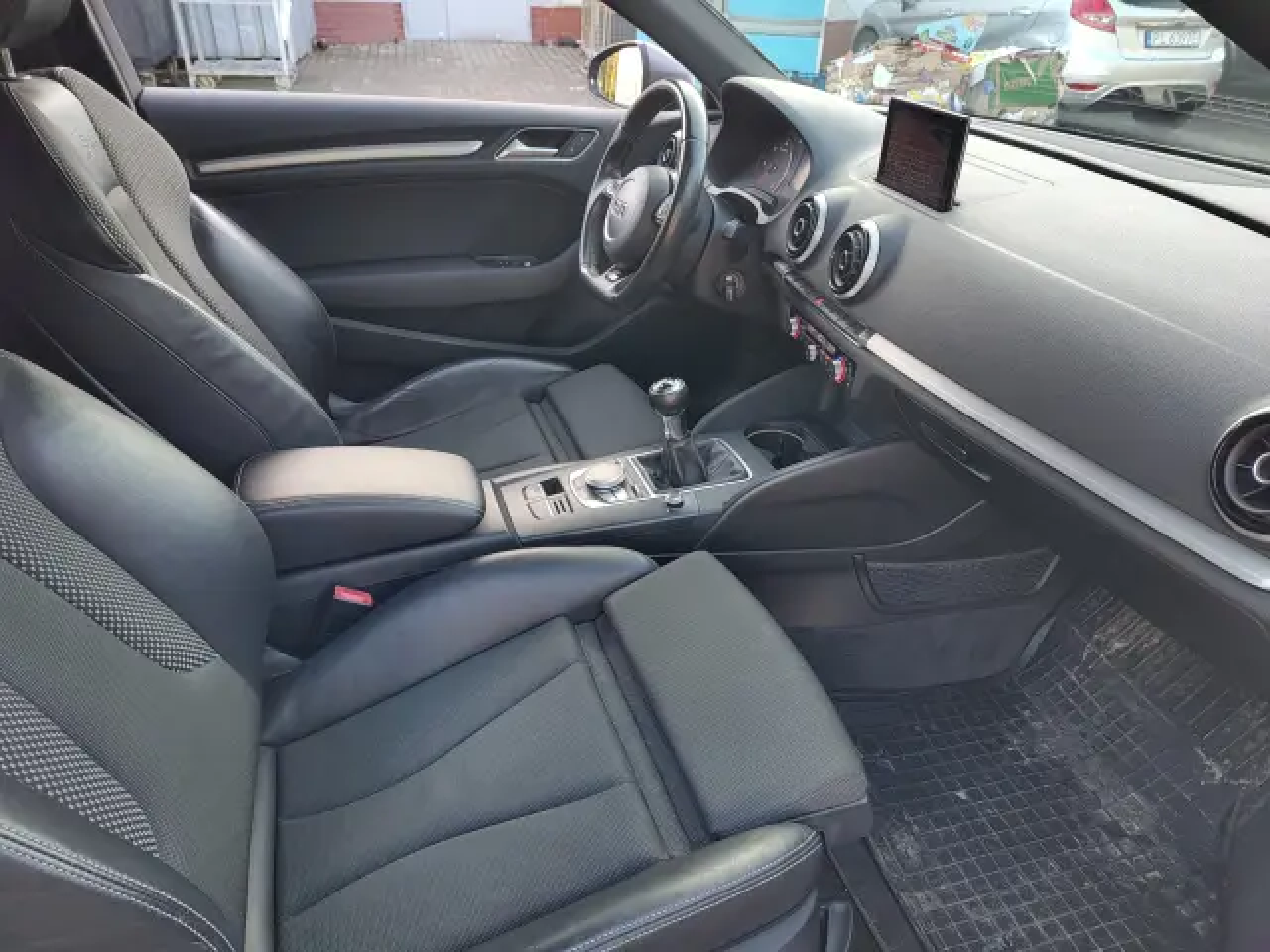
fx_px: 844
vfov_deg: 58.9
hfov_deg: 73.9
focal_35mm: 23
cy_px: 476
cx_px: 635
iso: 139
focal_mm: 5.56
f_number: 1.8
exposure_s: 1/100
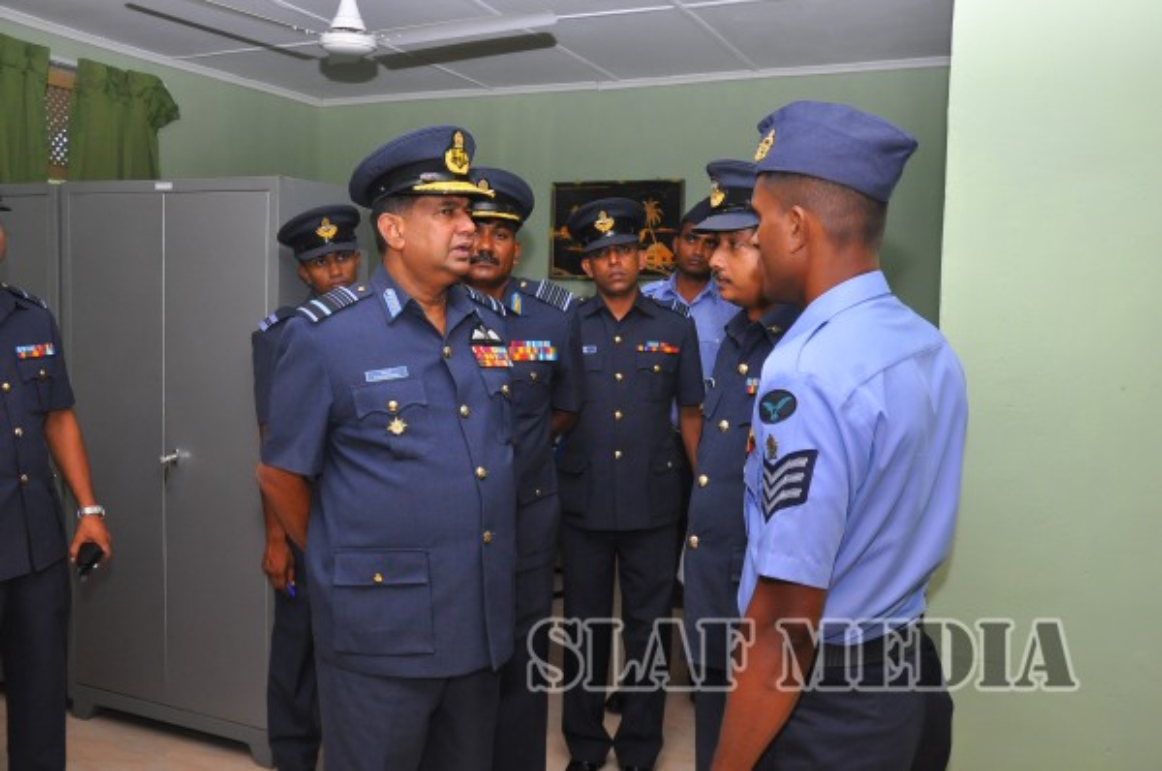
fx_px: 1015
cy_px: 386
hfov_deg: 59.6
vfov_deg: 41.6
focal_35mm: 32
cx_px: 581
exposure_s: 1/100
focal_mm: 21
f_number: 6.3
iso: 800
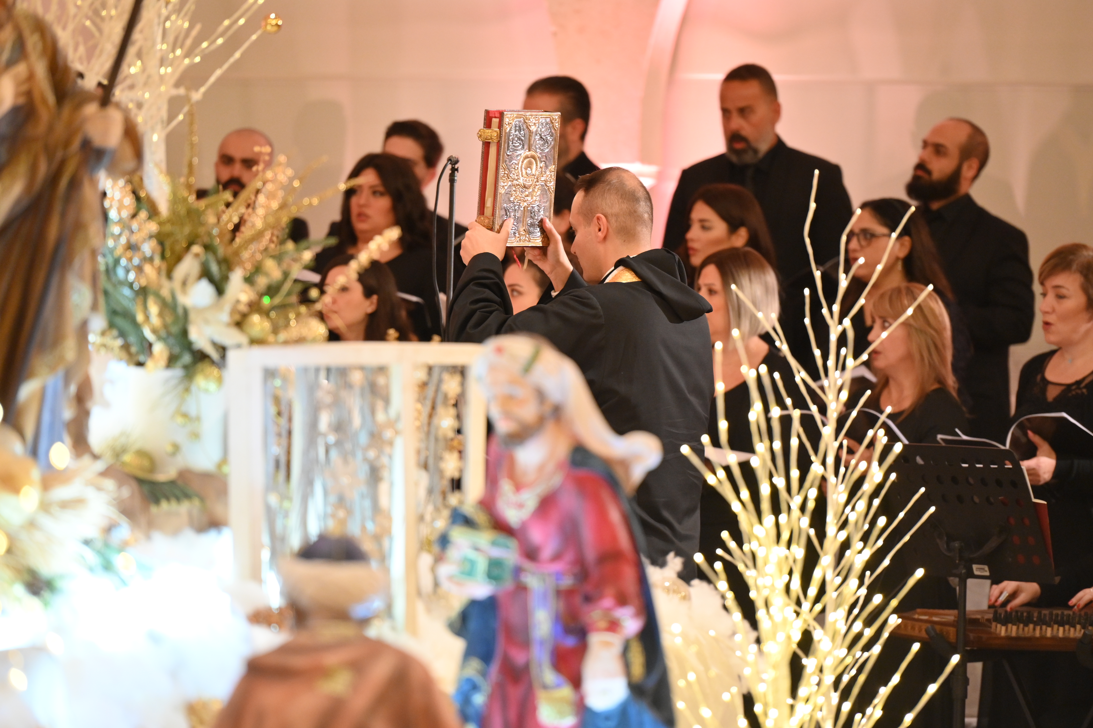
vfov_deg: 6.9
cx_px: 546
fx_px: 6070
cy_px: 364
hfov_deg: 10.3
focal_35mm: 200
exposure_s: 1/320
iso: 3200
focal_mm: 200
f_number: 3.2
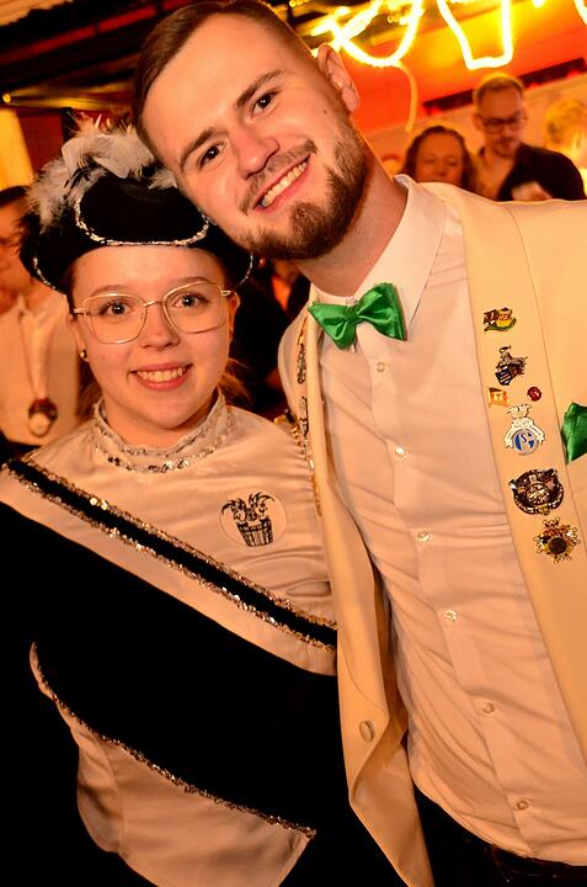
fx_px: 1105
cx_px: 294
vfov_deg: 43.7
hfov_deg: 29.7
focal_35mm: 45
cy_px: 444
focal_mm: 30
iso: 3200
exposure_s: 1/20
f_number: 5.6
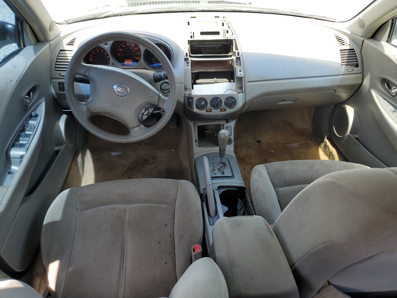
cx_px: 198
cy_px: 149
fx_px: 298
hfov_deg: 67.3
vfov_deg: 53.1
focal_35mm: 26
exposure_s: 1/345
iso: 50
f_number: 1.5
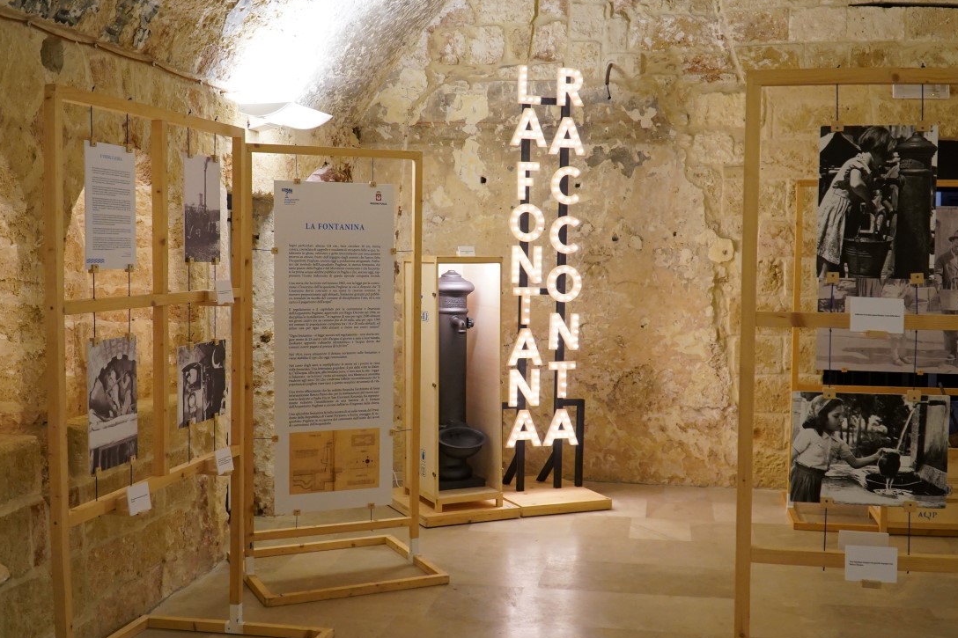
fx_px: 958
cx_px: 490
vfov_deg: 36.9
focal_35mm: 36
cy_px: 333
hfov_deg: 53.1
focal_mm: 23
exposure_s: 1/200
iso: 3200
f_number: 4
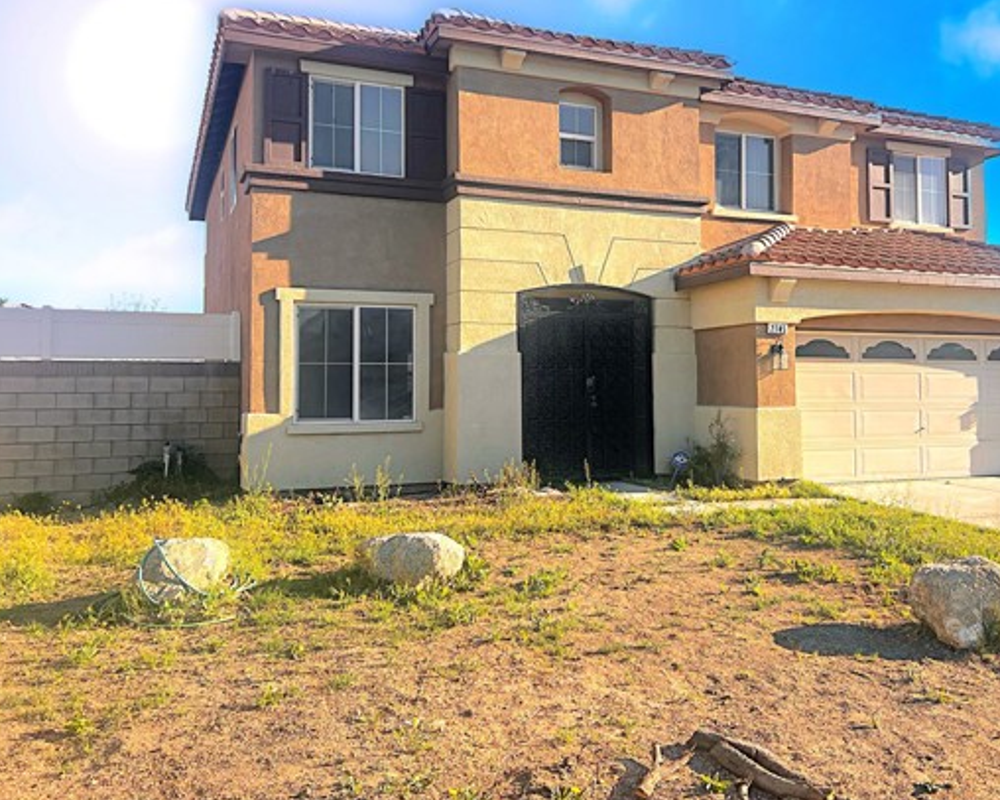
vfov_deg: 45.6
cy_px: 339
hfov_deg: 55.3
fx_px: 947
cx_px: 598
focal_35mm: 32
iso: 50
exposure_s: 1/2571
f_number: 1.5
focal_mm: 5.7
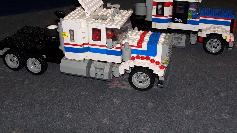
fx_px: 277
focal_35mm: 44
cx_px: 117
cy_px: 44
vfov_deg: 26.9
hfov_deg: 46.4
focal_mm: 6
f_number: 2.8
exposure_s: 1/60
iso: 80
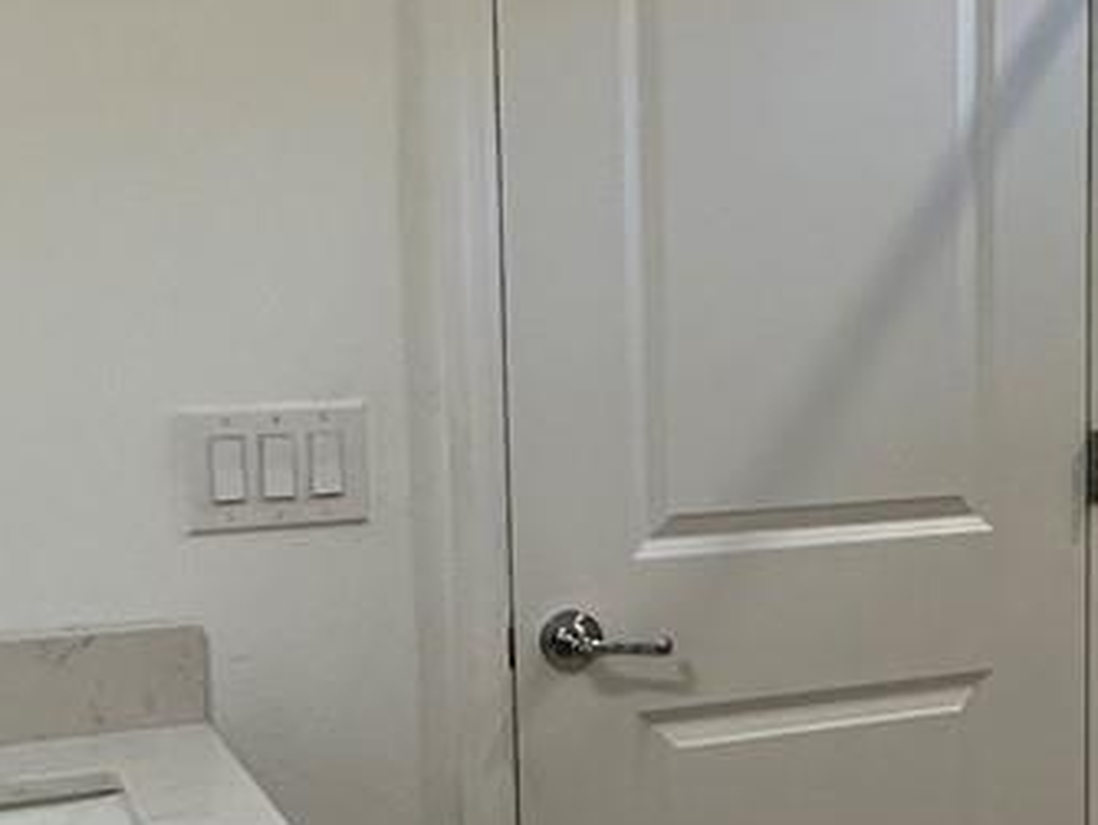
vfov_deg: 21.9
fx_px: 2127
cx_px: 1203
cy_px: 470
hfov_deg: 26.7
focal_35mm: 67
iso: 250
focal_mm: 2.22
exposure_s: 1/120
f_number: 2.2
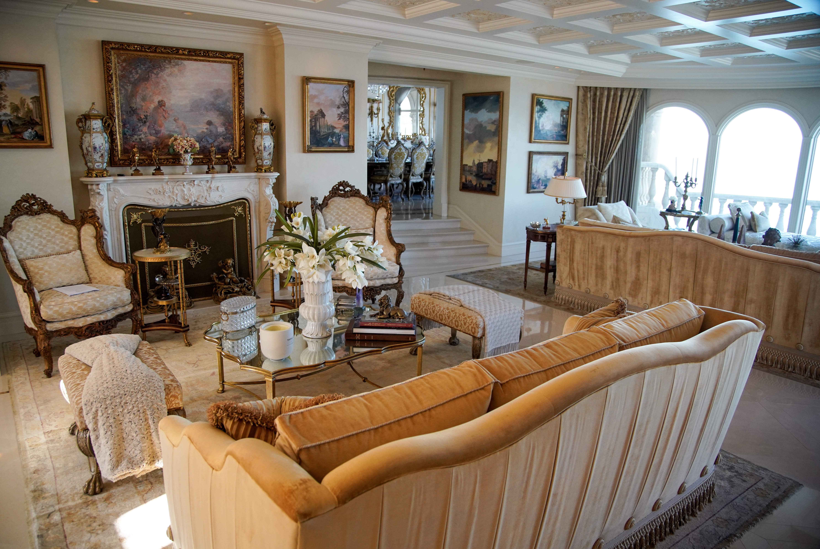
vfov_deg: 53.3
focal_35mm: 24
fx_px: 547
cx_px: 410
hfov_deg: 73.7
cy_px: 274
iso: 2000
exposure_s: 1/200
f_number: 4
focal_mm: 24
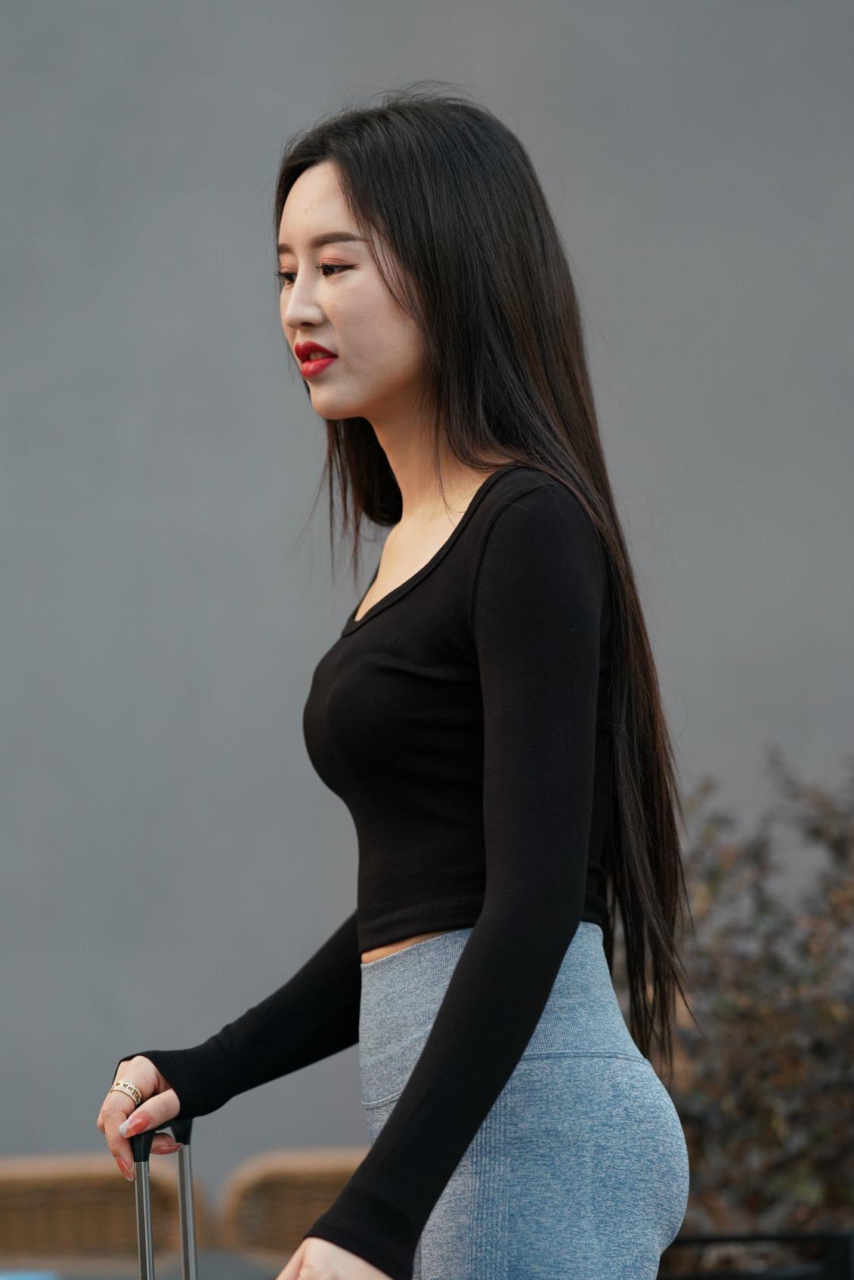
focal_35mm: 190
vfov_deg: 10.8
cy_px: 748
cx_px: 410
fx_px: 6760
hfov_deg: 7.2
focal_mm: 135
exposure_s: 1/320
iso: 640
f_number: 2
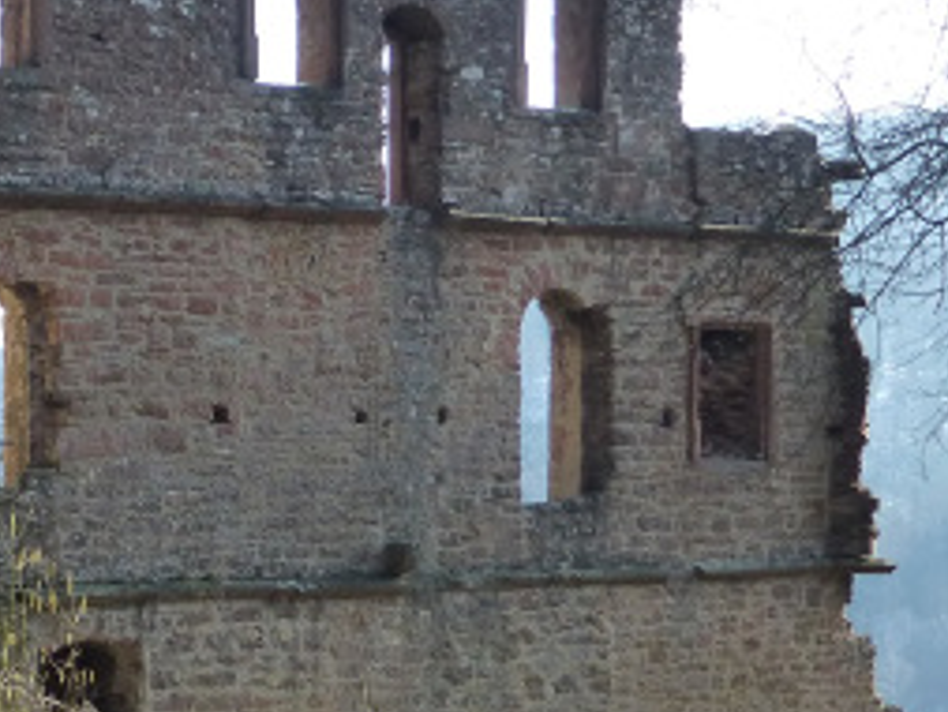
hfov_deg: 19.7
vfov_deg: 15.1
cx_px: 120
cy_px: 450
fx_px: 2685
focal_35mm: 98
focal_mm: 5.4
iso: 160
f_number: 4
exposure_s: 1/320
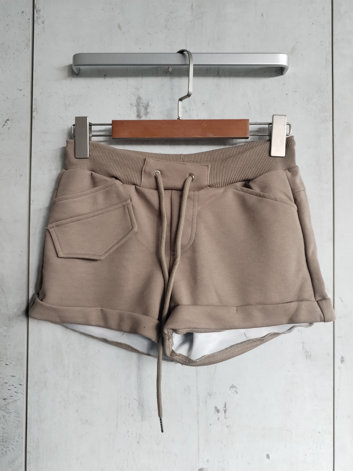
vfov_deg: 61.7
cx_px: 176
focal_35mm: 29
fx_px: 394
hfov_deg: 48.2
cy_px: 236
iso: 472
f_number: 1.8
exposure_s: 1/30
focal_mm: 4.75
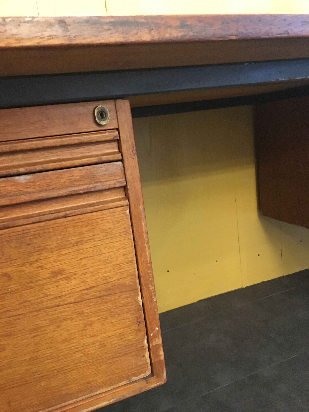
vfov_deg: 61.7
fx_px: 345
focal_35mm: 29
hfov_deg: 48.2
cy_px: 206
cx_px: 154
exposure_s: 1/17
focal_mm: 4.15
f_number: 2.2
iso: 320
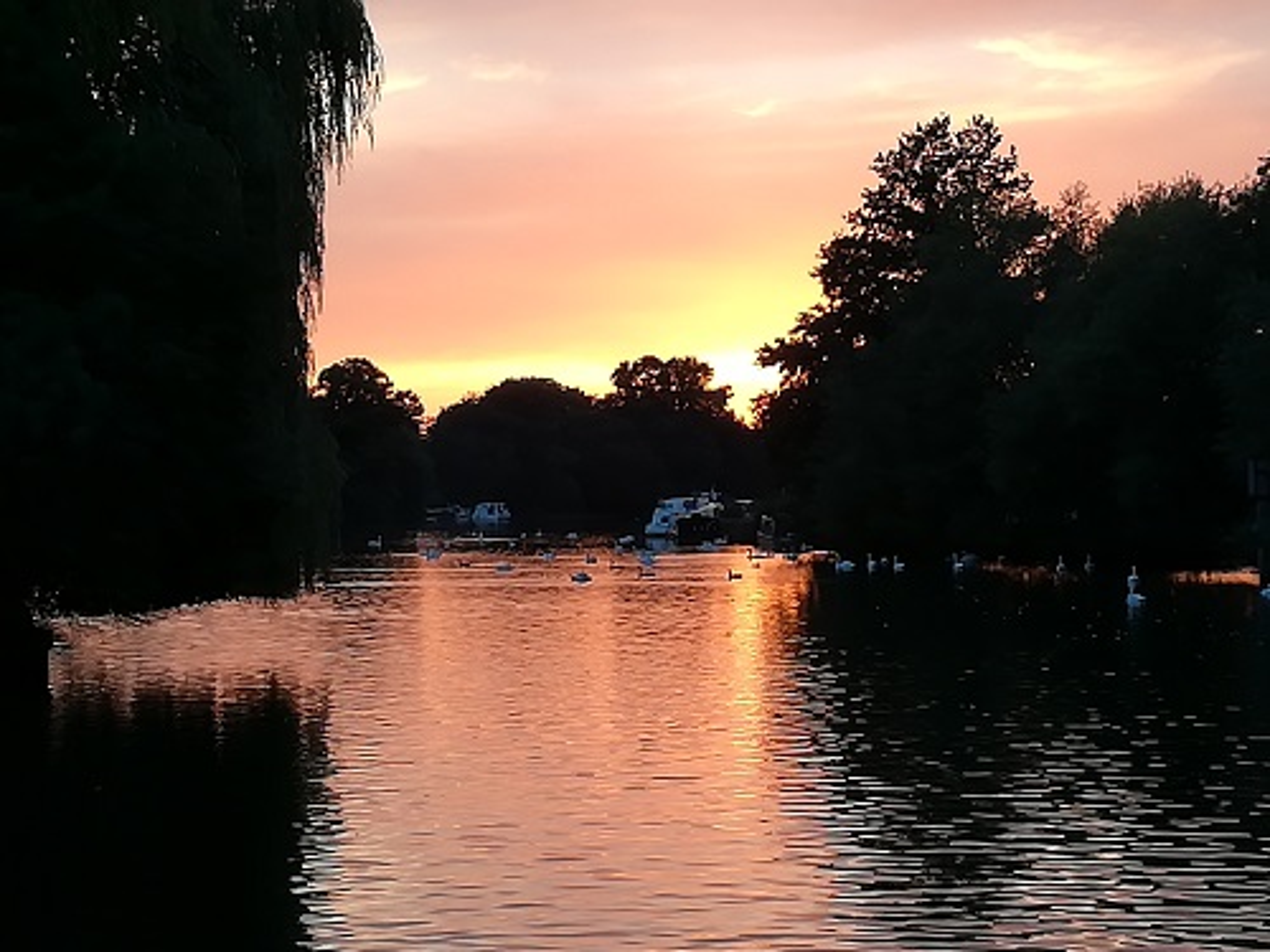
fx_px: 3595
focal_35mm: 98
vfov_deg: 15.1
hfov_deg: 20.0
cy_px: 476
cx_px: 635
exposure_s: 1/100
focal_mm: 3.83
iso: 50
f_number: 2.2
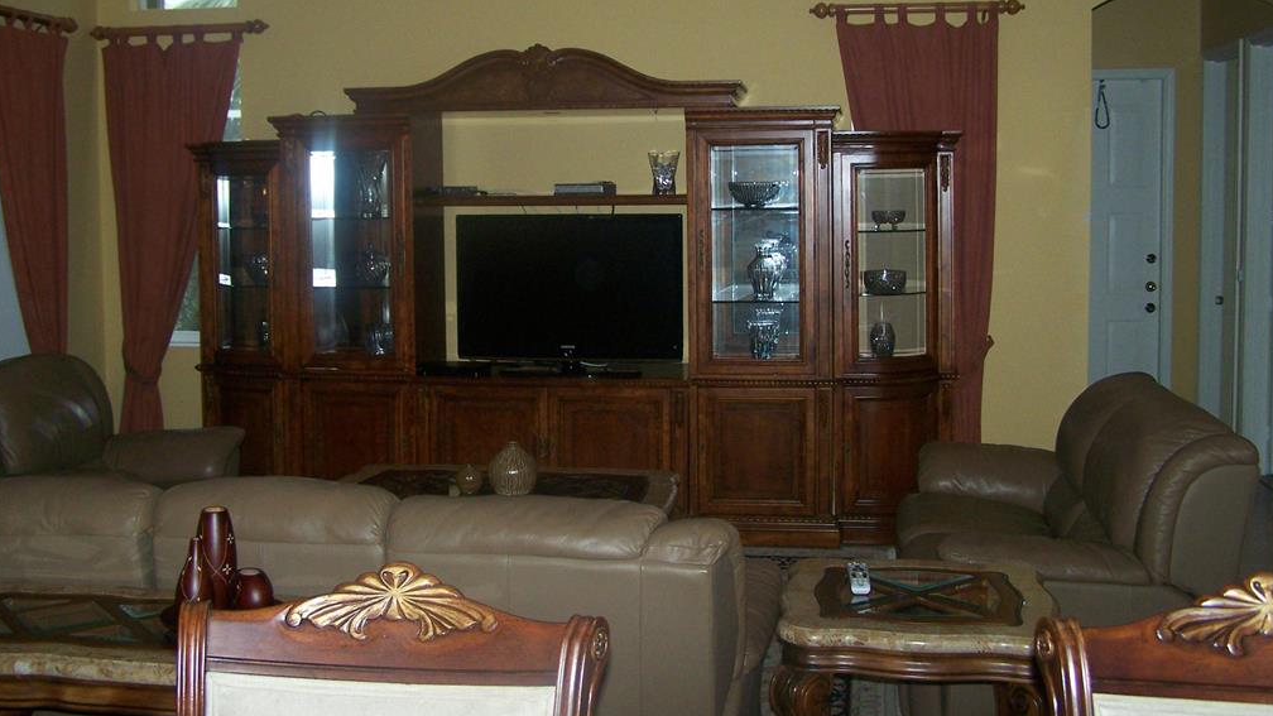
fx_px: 1418
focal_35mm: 42
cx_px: 636
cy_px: 241
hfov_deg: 48.4
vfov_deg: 28.2
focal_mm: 6.3
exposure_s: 1/60
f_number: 2.8
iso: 160
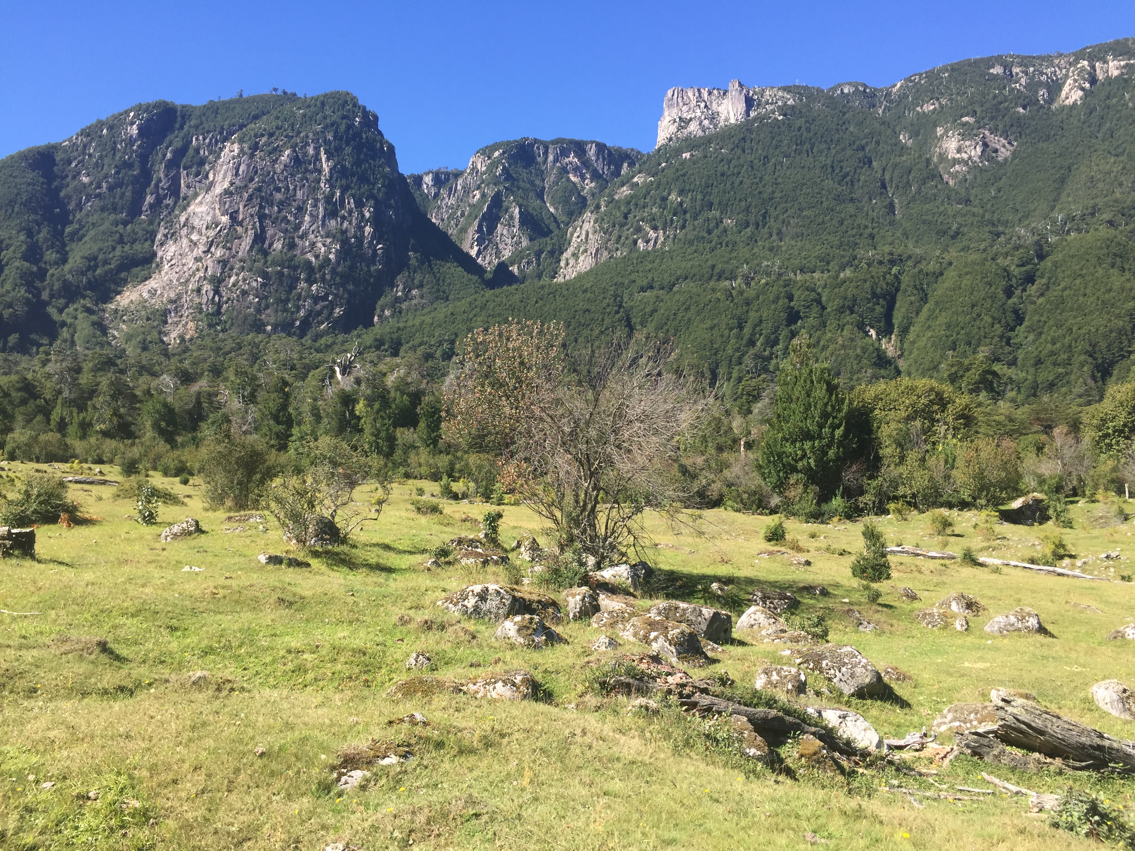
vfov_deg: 48.2
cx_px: 568
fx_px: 951
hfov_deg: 61.7
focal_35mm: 29
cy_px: 426
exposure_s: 1/791
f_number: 2.2
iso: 32
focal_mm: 4.15
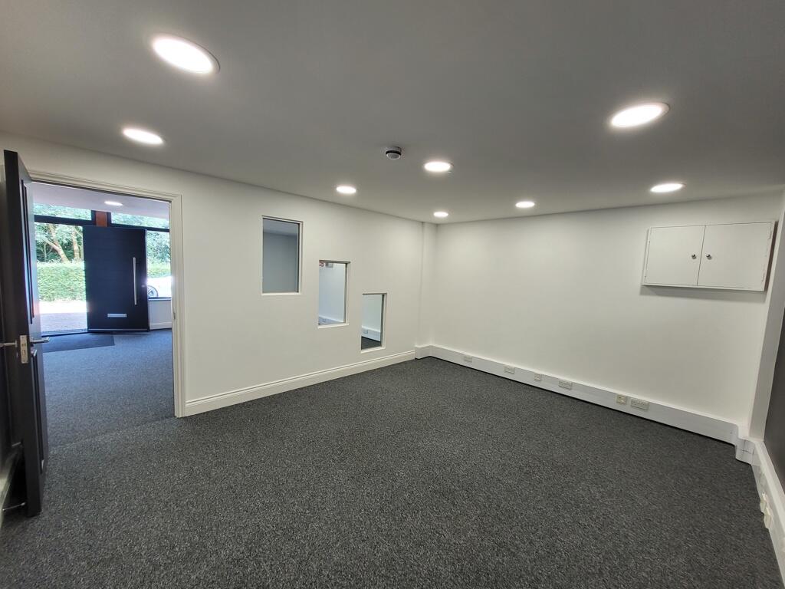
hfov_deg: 106.2
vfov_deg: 89.9
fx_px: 295
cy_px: 294
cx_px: 392
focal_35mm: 13
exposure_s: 1/50
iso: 64
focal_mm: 1.74
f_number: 2.2
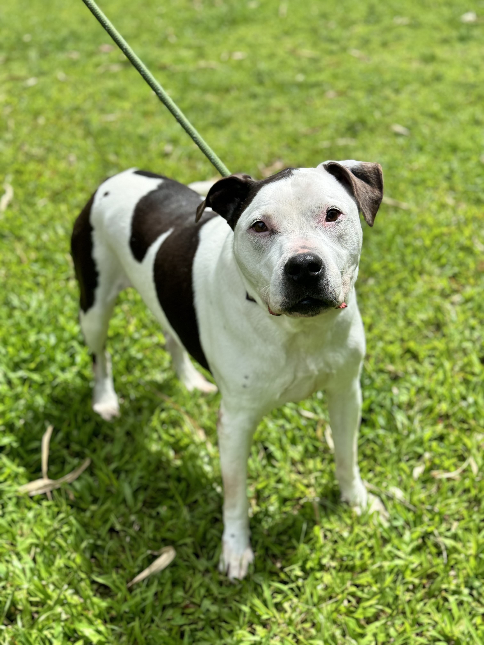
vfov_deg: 39.7
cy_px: 322
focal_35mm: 48
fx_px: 895
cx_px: 242
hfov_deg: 30.3
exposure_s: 1/2110
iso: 64
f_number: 1.78
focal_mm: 6.76
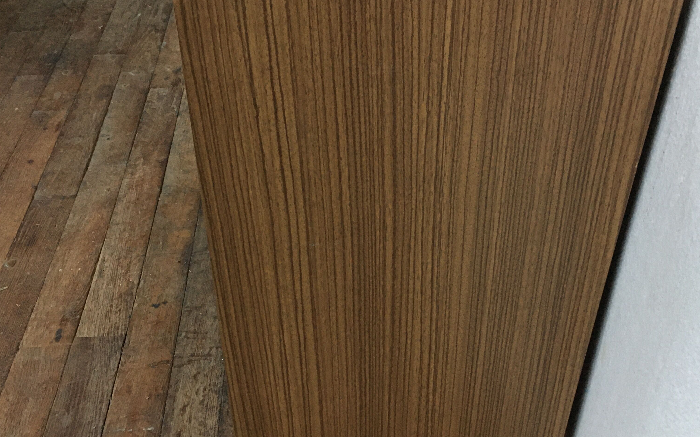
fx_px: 782
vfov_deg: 31.2
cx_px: 357
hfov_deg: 48.2
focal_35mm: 41
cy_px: 226
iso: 200
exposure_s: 1/33
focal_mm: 4.15
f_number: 2.2
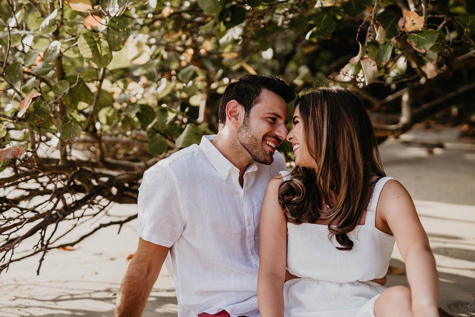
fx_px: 660
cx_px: 238
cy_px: 158
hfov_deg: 39.6
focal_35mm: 50
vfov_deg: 27.0
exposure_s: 1/2000
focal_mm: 50
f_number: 2
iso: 200
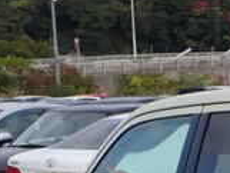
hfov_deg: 10.5
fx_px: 1190
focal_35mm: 179
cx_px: 383
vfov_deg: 7.9
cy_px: 343
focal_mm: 6.37
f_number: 3.5
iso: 100
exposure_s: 1/640
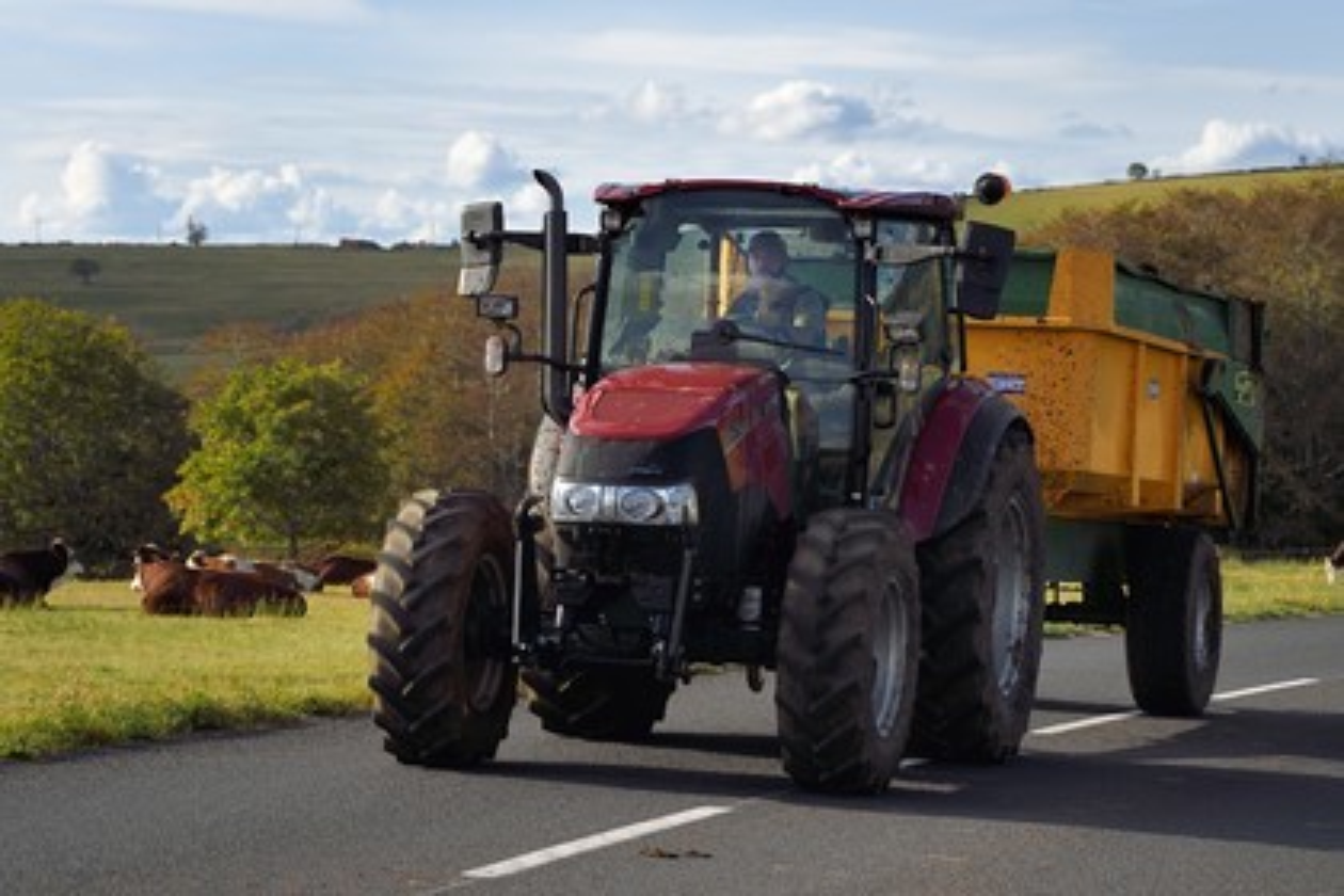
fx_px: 3920
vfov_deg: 13.0
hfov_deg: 19.5
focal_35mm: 105
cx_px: 672
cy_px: 448
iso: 200
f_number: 6.3
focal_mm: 105
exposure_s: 1/500
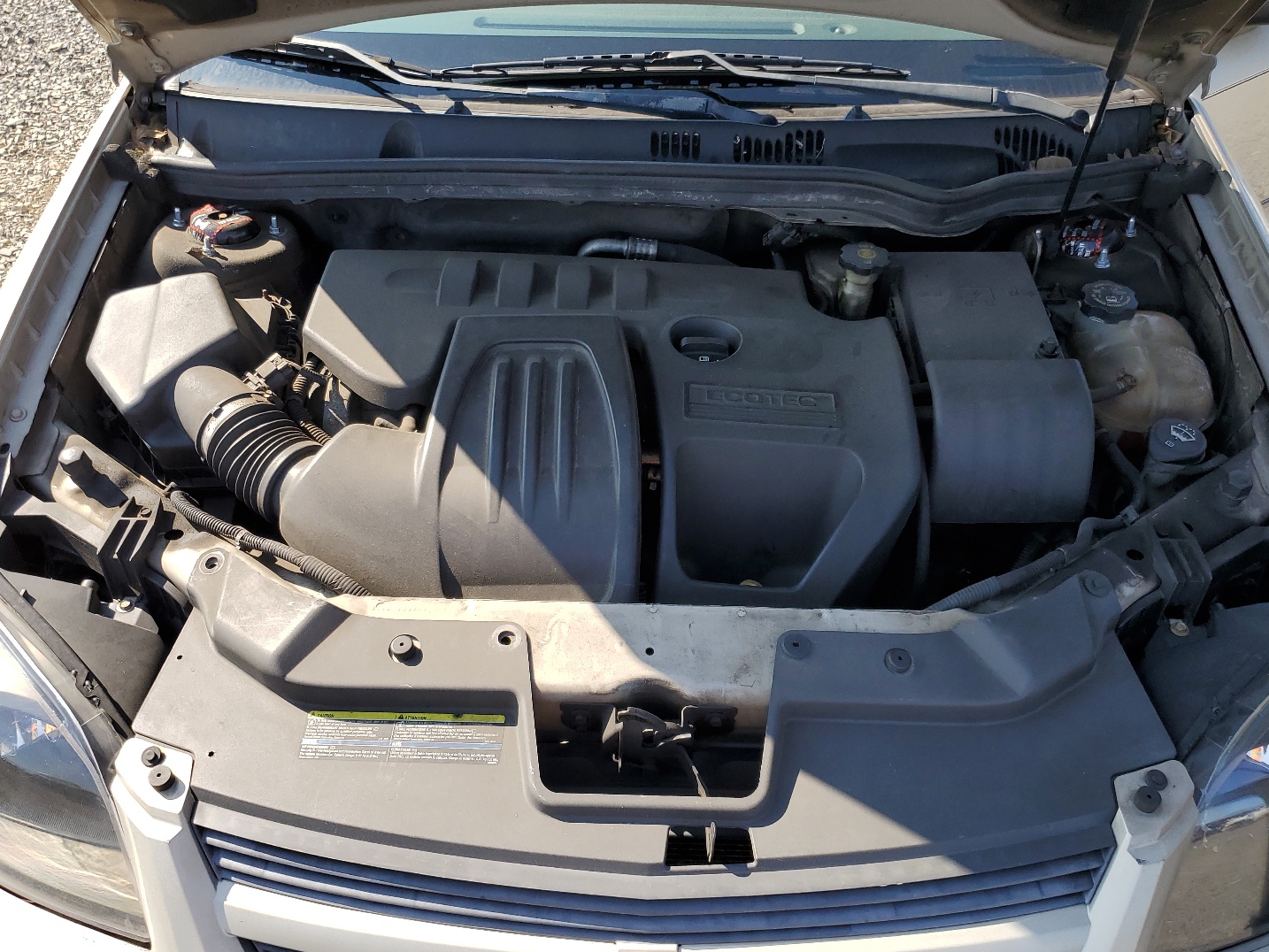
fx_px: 1063
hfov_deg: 61.6
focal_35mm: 29
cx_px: 662
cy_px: 523
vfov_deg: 48.2
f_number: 1.5
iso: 50
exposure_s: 1/1000
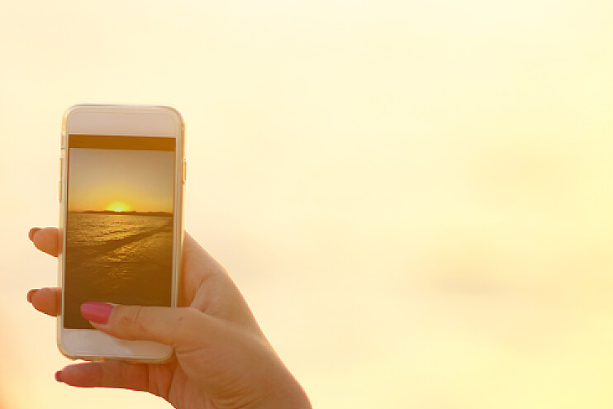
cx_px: 99
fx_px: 3747
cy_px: 243
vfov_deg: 6.2
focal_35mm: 220
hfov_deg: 9.3
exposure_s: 1/400
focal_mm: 85
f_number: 1.8
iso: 100
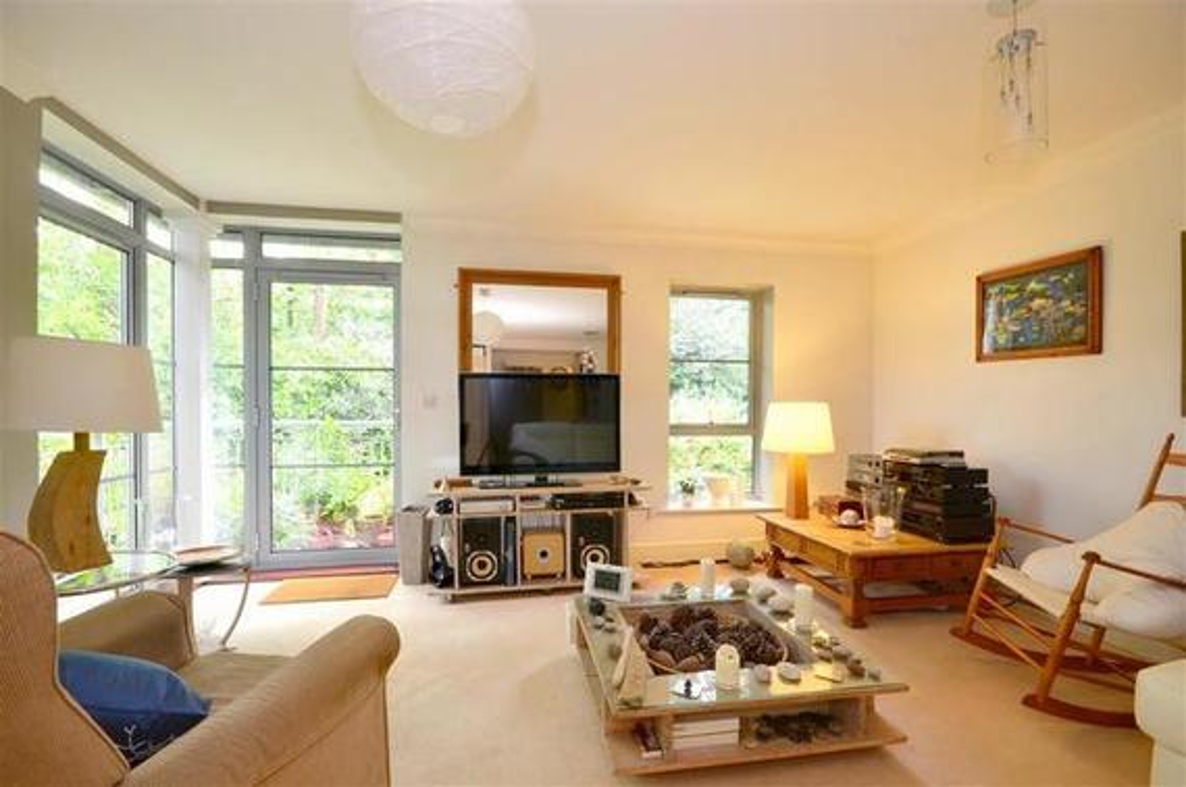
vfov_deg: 77.1
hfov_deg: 100.5
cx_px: 593
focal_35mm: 15
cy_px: 394
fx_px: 493
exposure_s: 1.3
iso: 200
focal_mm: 10
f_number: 11
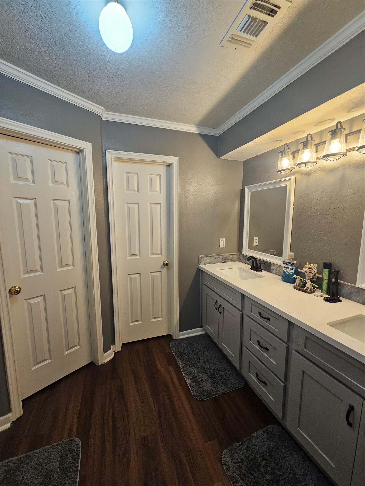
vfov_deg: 106.2
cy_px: 243
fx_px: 183
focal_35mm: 13
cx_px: 182
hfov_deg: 89.9
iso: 125
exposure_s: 1/60
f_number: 2.2
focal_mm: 2.2
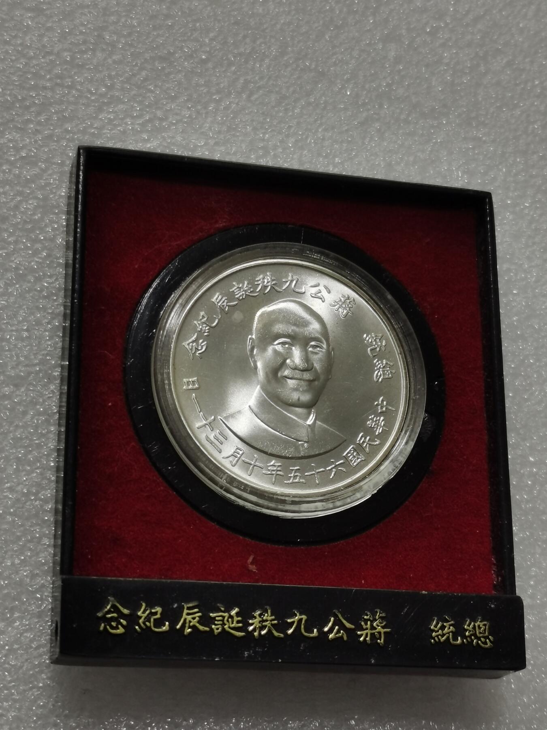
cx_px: 274
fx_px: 1496
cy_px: 365
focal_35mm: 71
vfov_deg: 27.4
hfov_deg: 20.7
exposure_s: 1/213
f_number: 1.8
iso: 50
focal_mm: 5.58
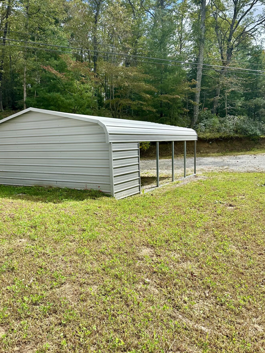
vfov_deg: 65.3
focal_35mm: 27
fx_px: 276
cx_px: 125
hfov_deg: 51.3
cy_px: 177
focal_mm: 6.86
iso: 80
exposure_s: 1/2299
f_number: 1.78
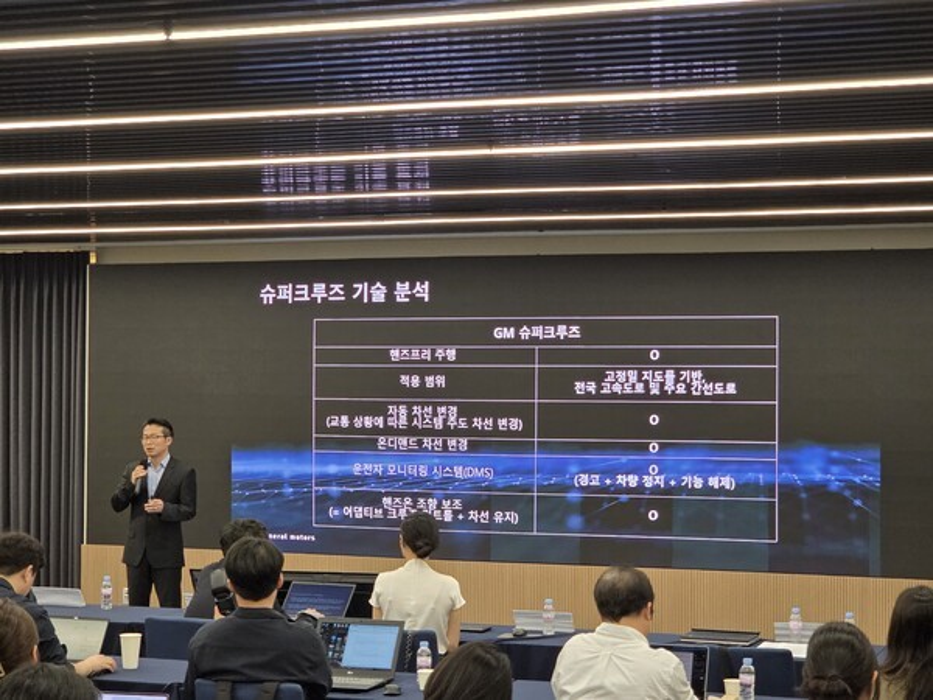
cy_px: 350
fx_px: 1860
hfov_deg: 28.2
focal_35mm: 69
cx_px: 466
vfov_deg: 21.3
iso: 250
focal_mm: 7
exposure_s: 1/120
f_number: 2.4
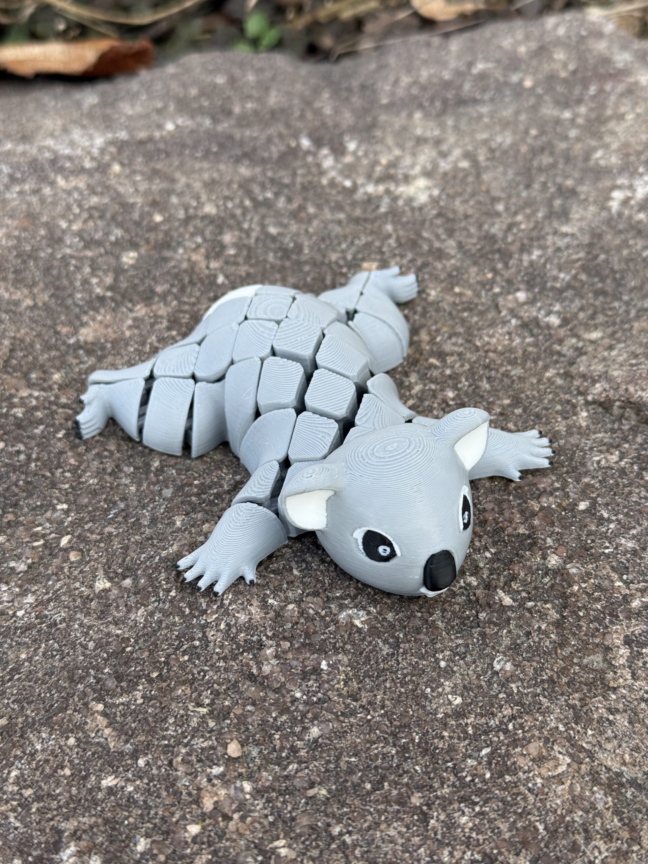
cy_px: 432
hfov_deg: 30.3
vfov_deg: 39.7
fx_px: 1198
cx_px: 324
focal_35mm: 48
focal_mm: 6.76
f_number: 1.78
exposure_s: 1/652
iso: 64
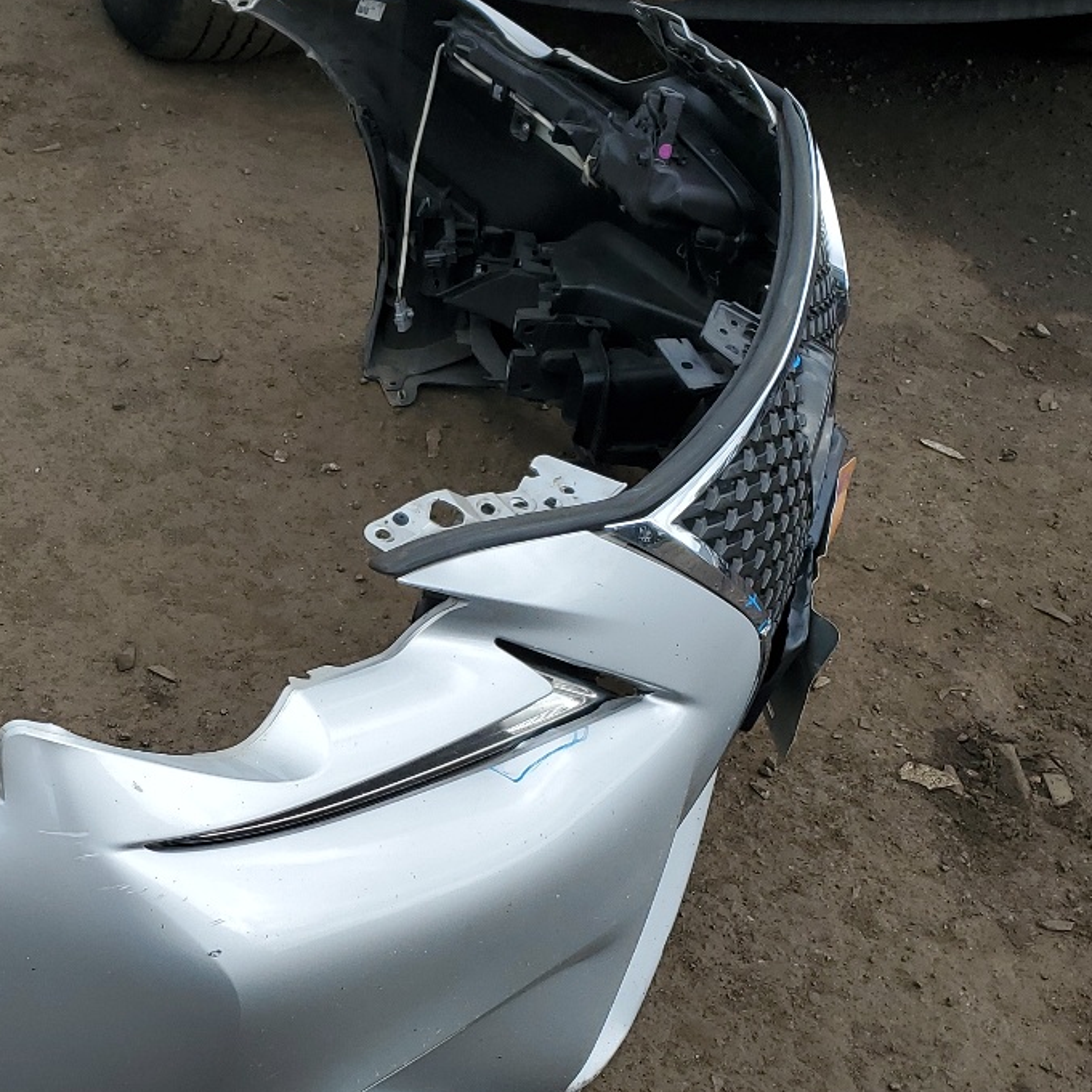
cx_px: 297
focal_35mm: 54
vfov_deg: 31.3
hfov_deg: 31.2
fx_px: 1927
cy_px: 768
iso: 50
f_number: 1.5
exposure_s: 1/1429
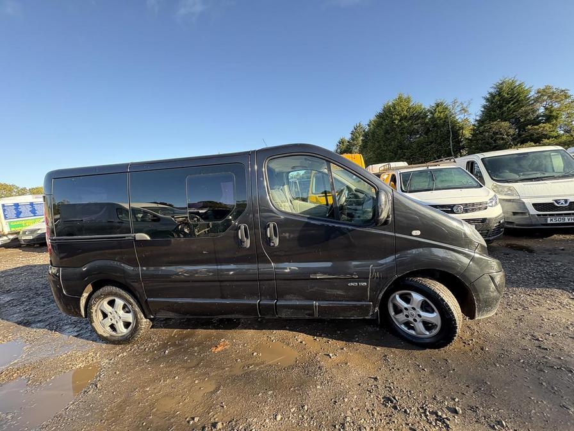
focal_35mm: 14
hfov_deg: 102.1
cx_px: 287
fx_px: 232
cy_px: 216
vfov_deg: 85.7
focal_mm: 2.22
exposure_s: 1/184
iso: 64
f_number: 2.2
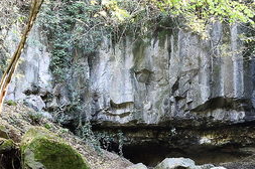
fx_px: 403
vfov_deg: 22.4
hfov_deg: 34.8
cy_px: 186
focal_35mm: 57
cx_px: 90
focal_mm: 16
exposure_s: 5
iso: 100
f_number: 25
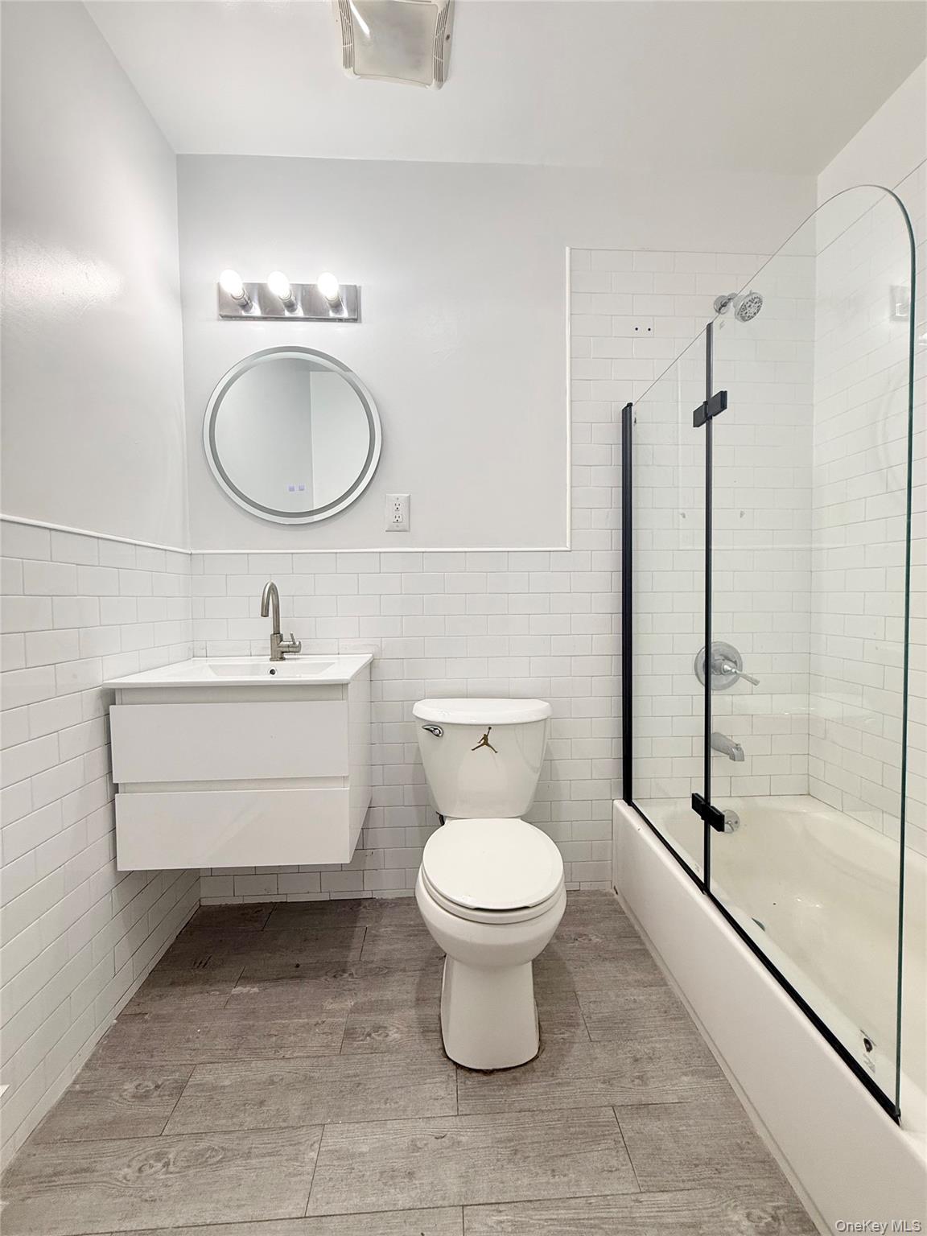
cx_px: 464
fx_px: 500
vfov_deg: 102.1
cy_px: 618
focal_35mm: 14
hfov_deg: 85.7
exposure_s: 1/120
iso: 125
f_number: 2.2
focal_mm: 2.22
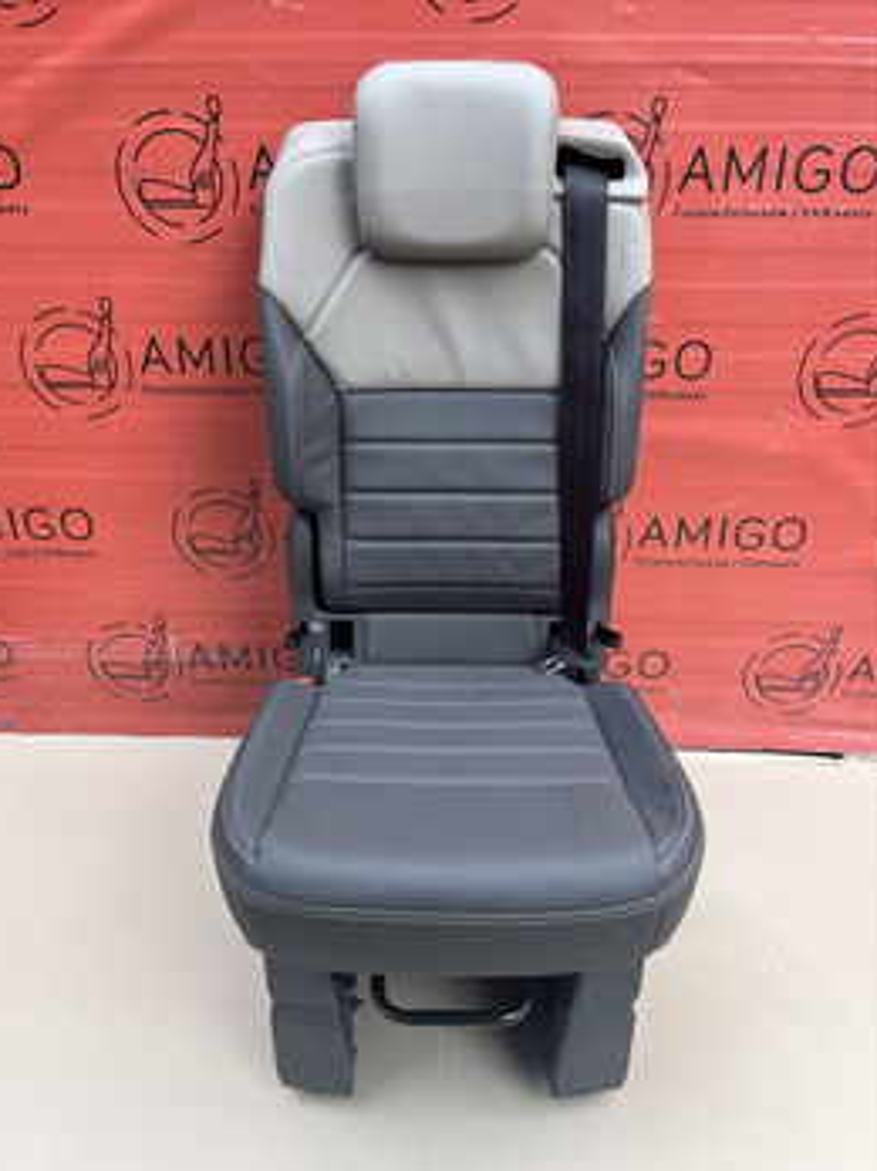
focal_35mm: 27
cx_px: 435
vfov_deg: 65.3
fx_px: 913
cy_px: 580
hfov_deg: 51.3
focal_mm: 5.1
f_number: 1.6
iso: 40
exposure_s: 1/291
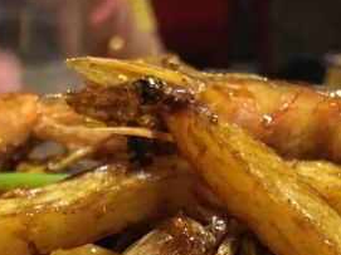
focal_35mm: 75
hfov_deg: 25.9
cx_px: 125
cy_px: 282
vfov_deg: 18.8
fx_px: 738
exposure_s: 1/4
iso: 100
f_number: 2.2
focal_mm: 4.15
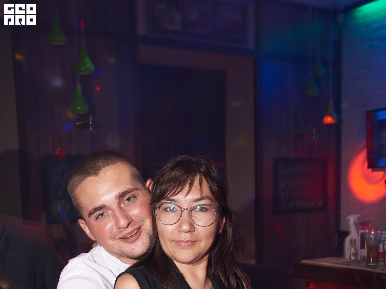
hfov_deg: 37.5
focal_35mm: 51
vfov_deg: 26.9
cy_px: 291
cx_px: 195
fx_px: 569
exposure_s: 1/10
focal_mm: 35
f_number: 9
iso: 1250
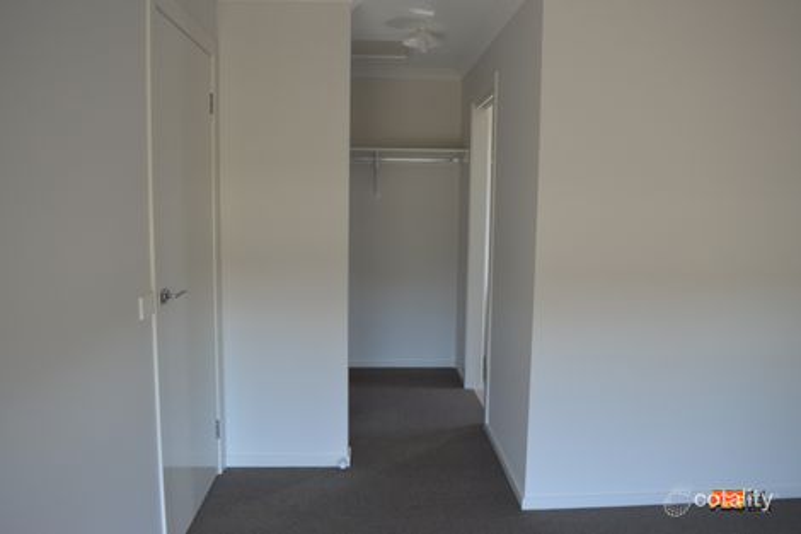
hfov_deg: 67.4
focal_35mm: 27
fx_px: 601
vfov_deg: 47.9
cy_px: 267
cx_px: 400
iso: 400
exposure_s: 1/100
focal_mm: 18
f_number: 5
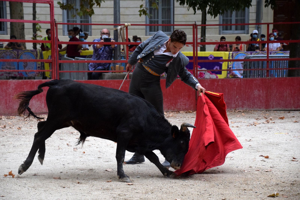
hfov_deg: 17.1
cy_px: 100
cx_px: 150
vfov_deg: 11.4
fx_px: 1000
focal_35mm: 120
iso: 1600
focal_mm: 80
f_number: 5.6
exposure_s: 1/1250
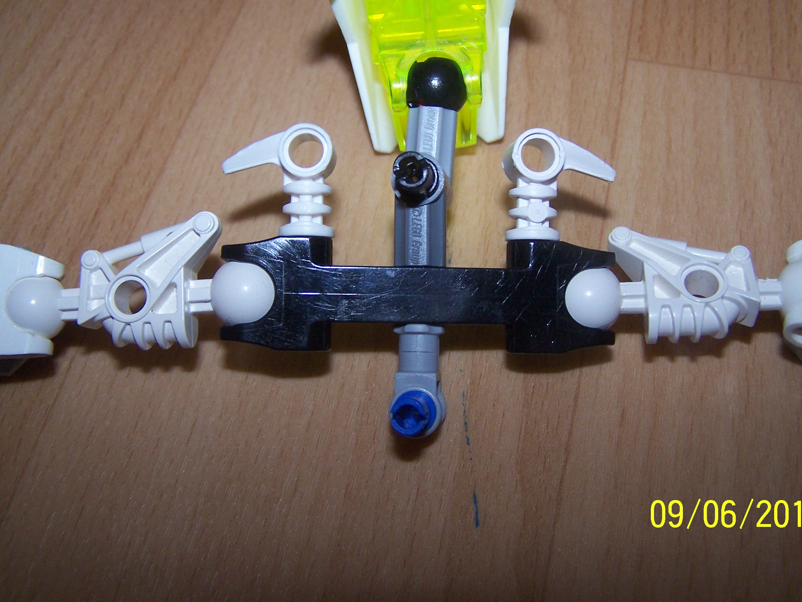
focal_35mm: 43
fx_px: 996
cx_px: 421
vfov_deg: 33.6
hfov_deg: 43.8
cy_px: 264
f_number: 2.8
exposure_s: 1/60
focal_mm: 6.3
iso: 140
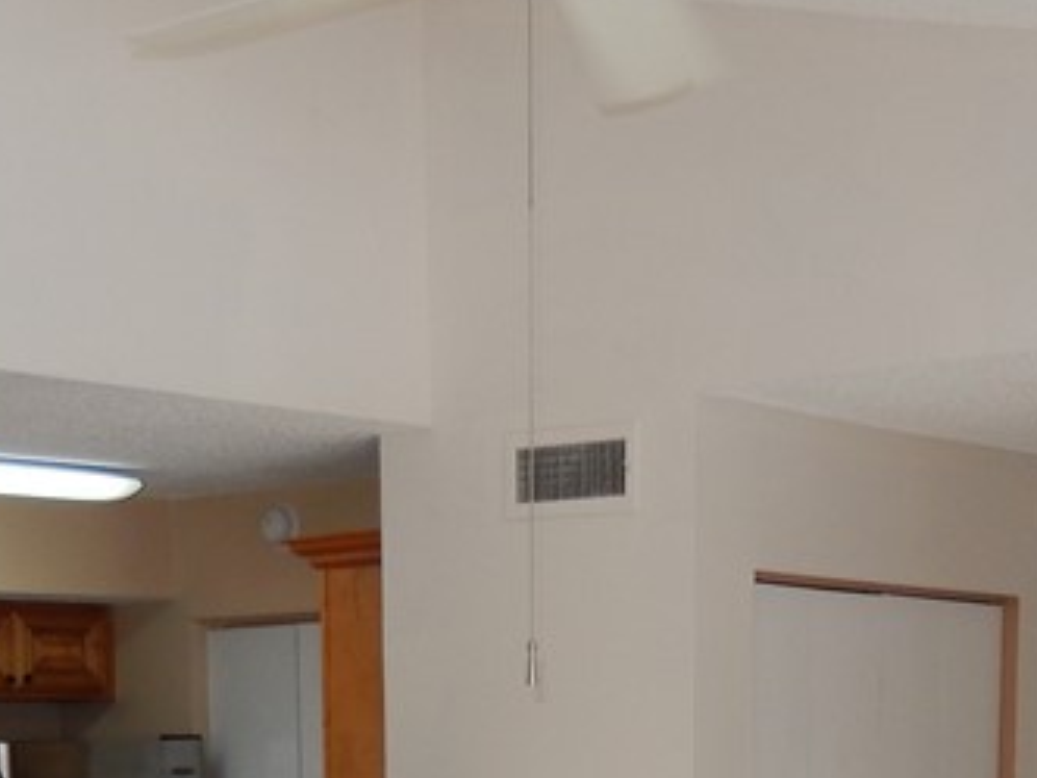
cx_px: 656
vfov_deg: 17.6
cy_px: 1078
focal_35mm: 77
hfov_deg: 25.3
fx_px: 2307
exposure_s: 1/60
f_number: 3.4
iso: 125
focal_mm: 4.5
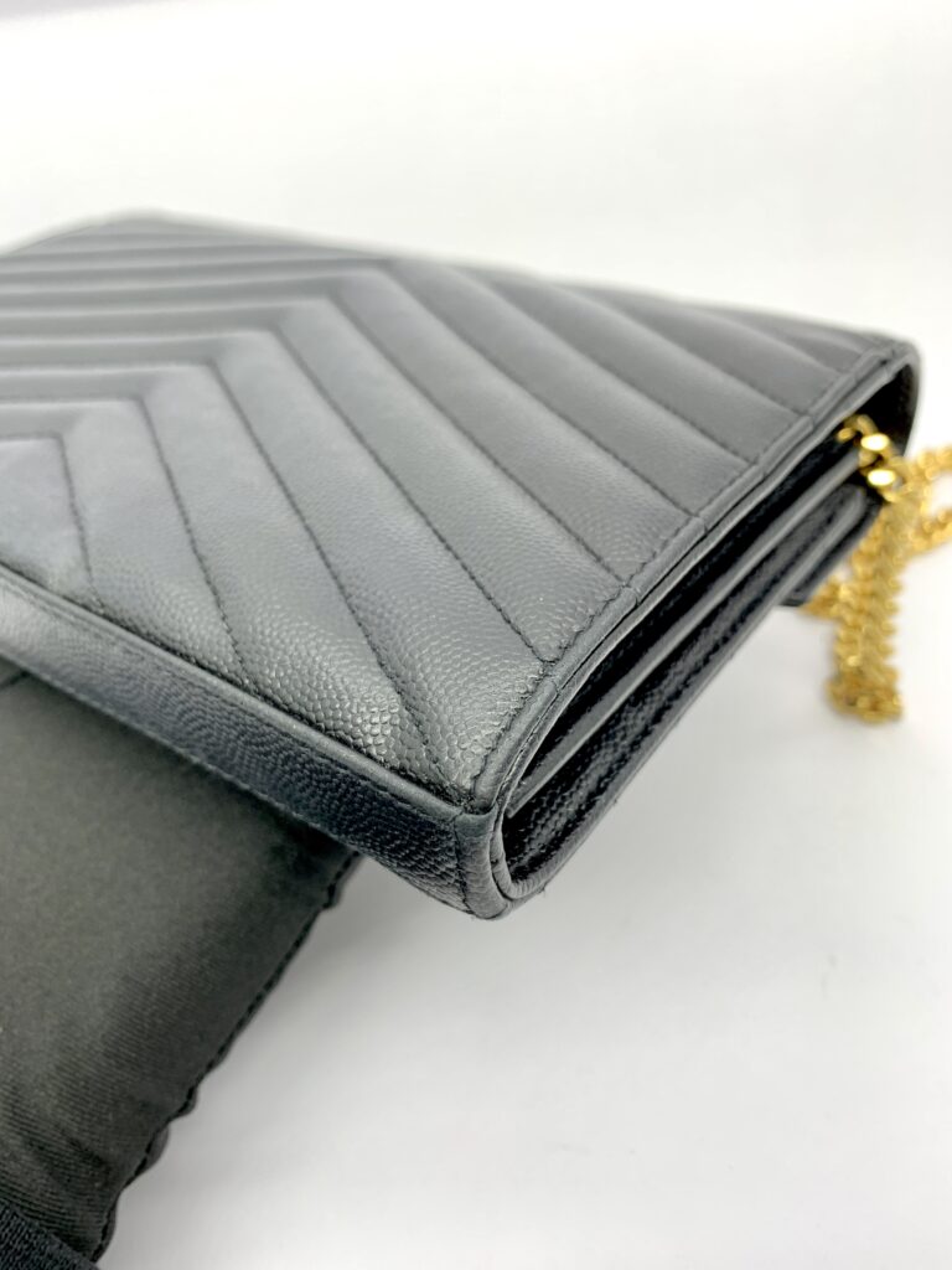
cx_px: 476
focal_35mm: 26
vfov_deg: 67.3
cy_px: 635
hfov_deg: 53.1
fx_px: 953
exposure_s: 1/50
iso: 50
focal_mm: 4.25
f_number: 1.8
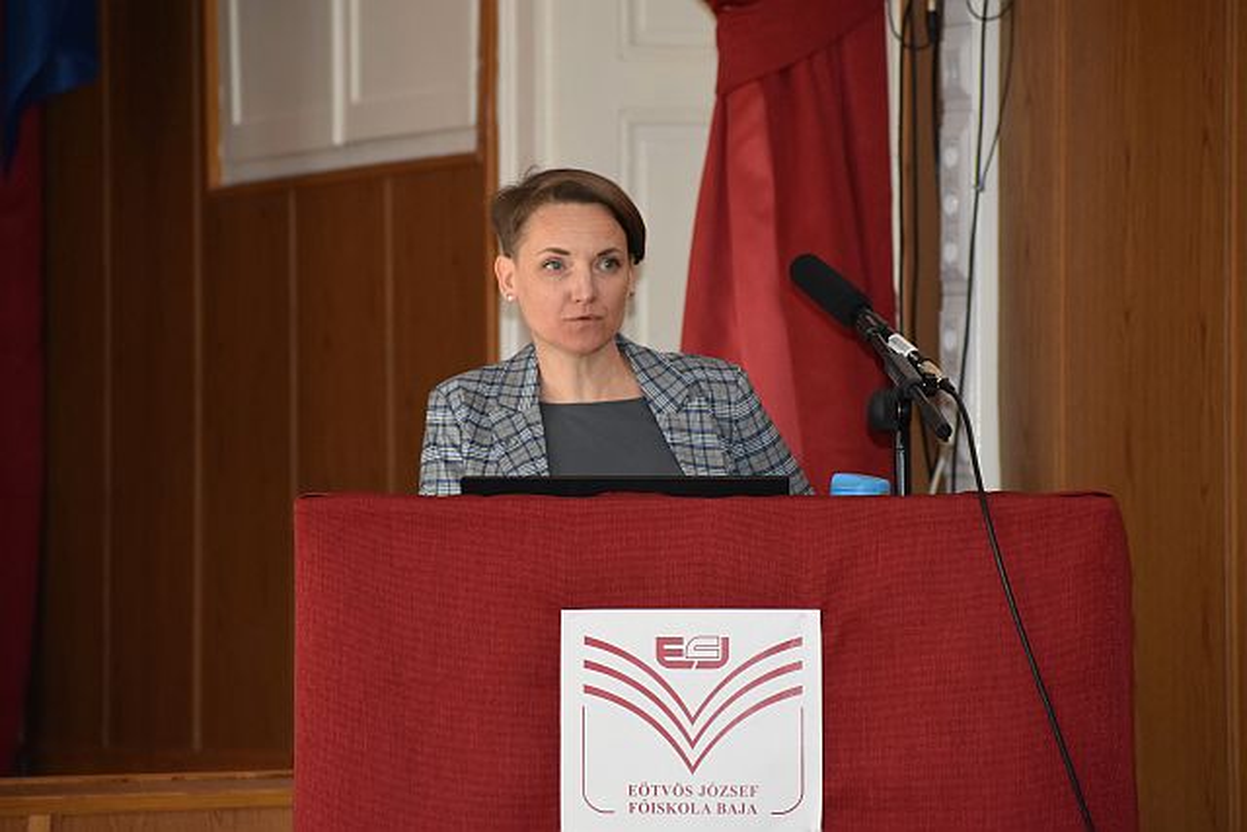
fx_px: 7275
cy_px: 416
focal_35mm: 210
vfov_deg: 6.5
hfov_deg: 9.8
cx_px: 624
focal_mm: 140
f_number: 4.8
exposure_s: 1/125
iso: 1400
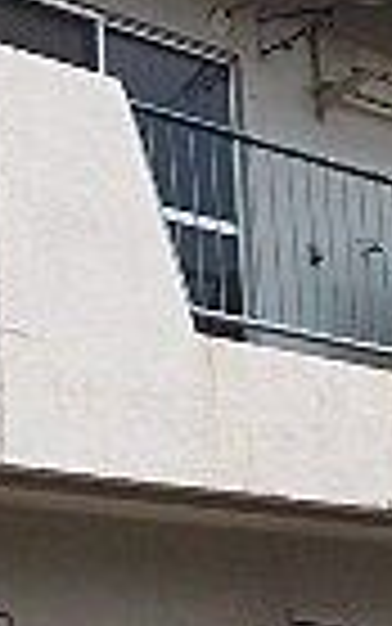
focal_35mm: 112
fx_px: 1912
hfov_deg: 11.6
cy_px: 455
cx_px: 374
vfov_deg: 18.5
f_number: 5.6
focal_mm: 3.8
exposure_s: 1/400
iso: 64
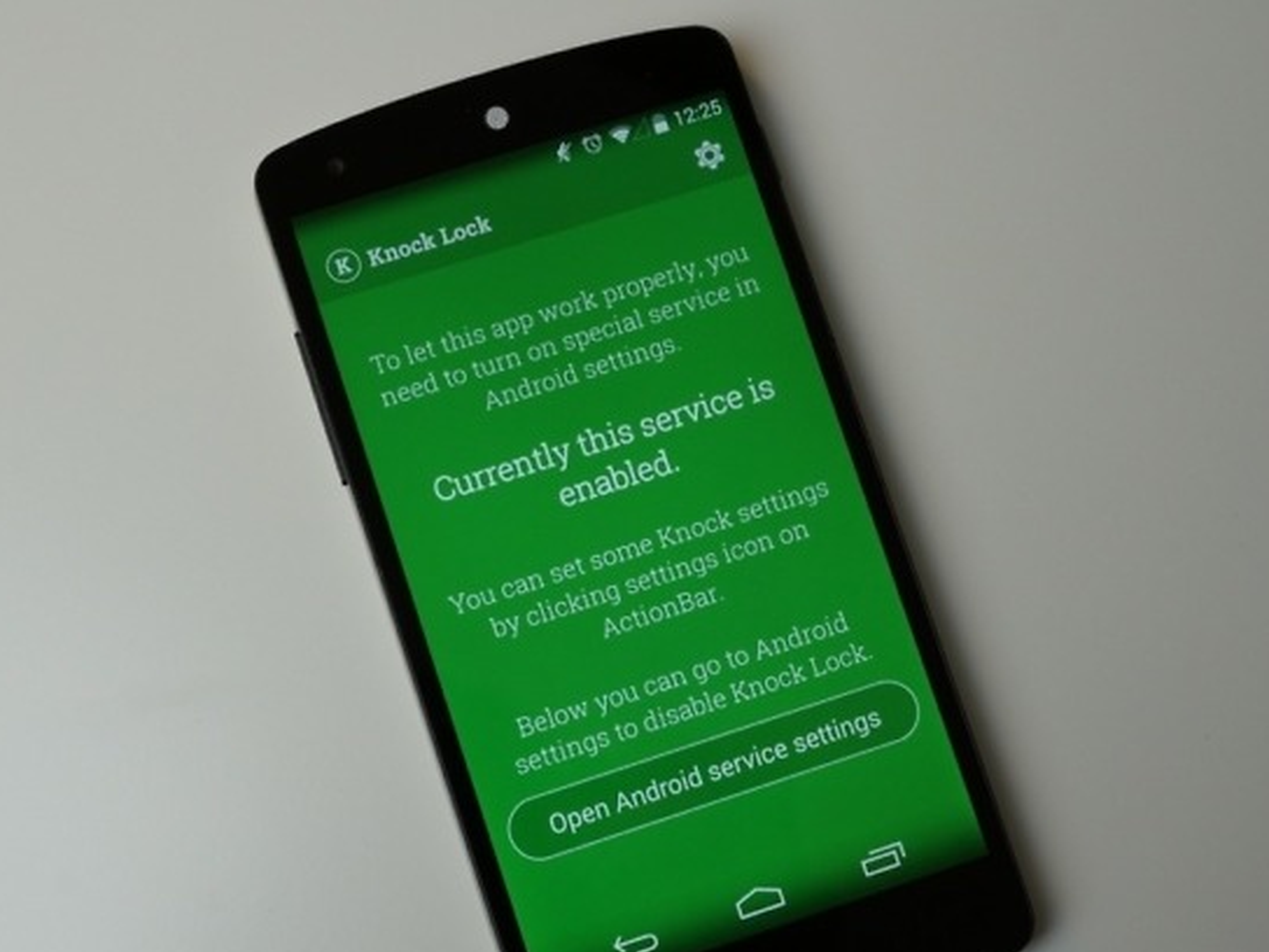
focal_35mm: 61
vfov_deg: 24.0
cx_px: 604
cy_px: 555
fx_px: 2236
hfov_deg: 31.7
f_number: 10
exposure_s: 1/60
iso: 500
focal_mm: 30
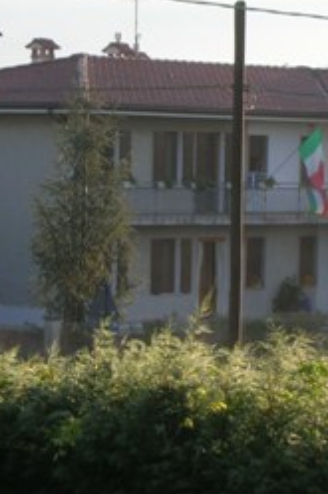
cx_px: 203
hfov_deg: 7.1
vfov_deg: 10.7
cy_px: 195
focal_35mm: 192
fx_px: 2627
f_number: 8.2
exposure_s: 1/38.5
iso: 50
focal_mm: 17.1
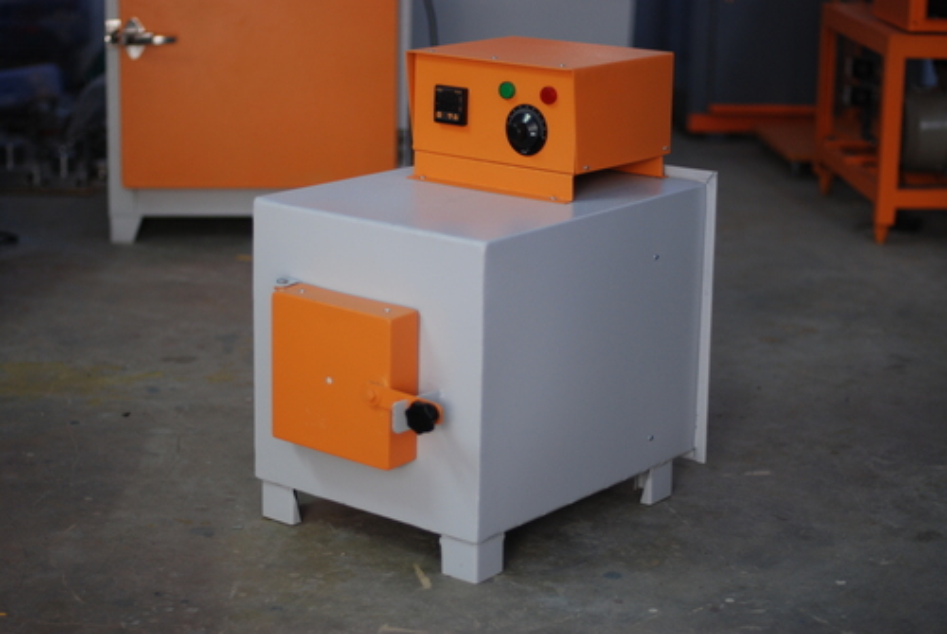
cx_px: 474
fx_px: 1976
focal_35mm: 75
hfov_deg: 27.0
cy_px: 317
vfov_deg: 18.2
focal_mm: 50
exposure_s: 1/60
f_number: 1.4
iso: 200
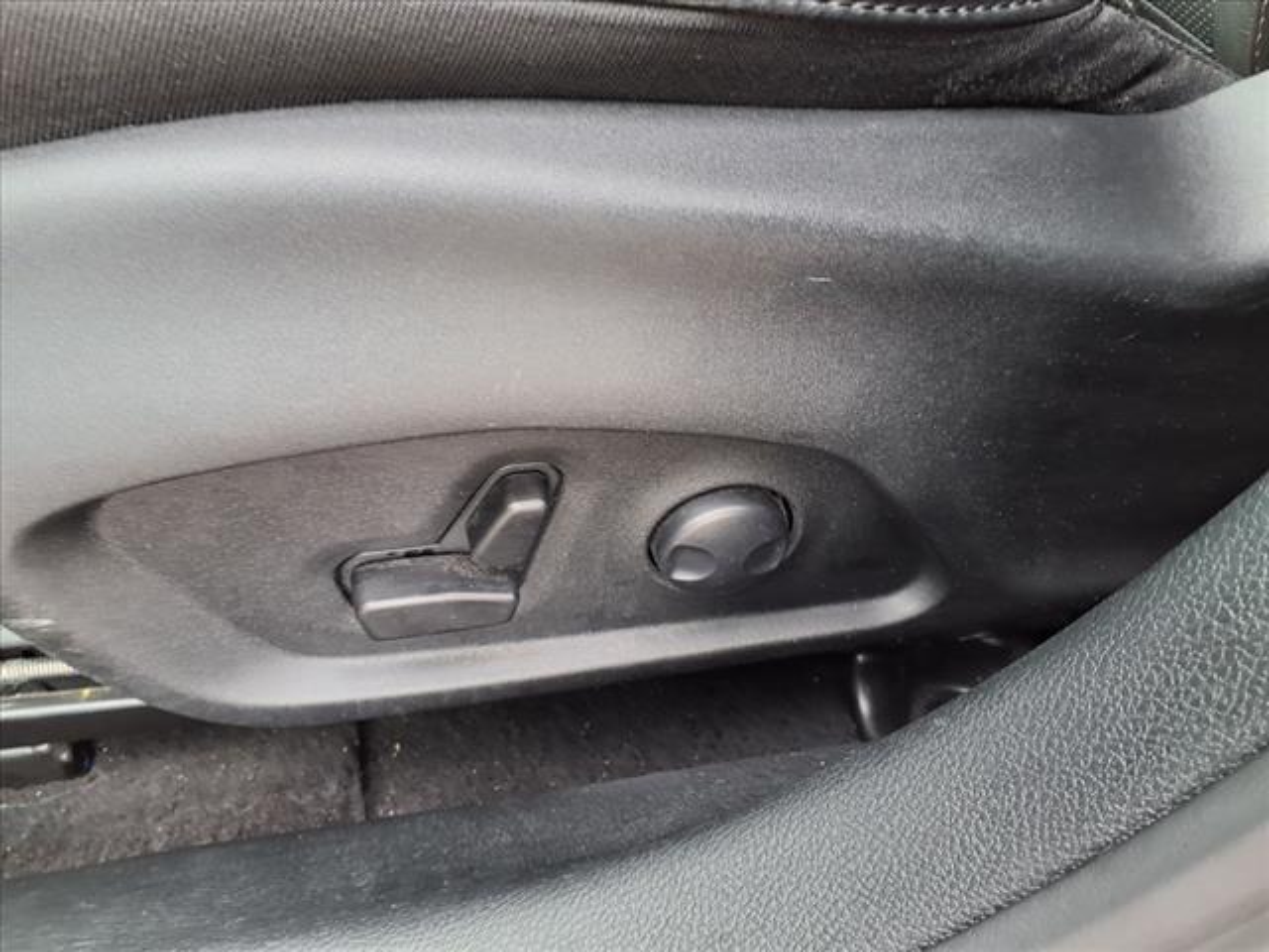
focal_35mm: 27
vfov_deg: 51.4
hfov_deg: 65.3
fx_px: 990
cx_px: 634
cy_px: 476
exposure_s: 1/40
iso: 125
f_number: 1.9
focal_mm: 3.58
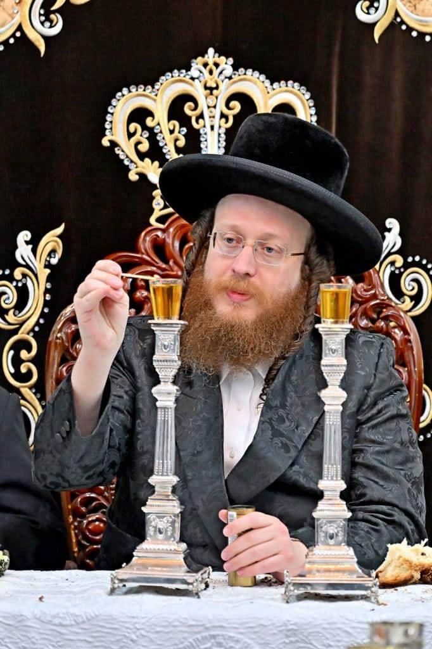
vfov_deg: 11.4
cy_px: 324
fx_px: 3242
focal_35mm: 180
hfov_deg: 7.6
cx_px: 216
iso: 800
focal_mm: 120
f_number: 4
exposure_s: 1/160
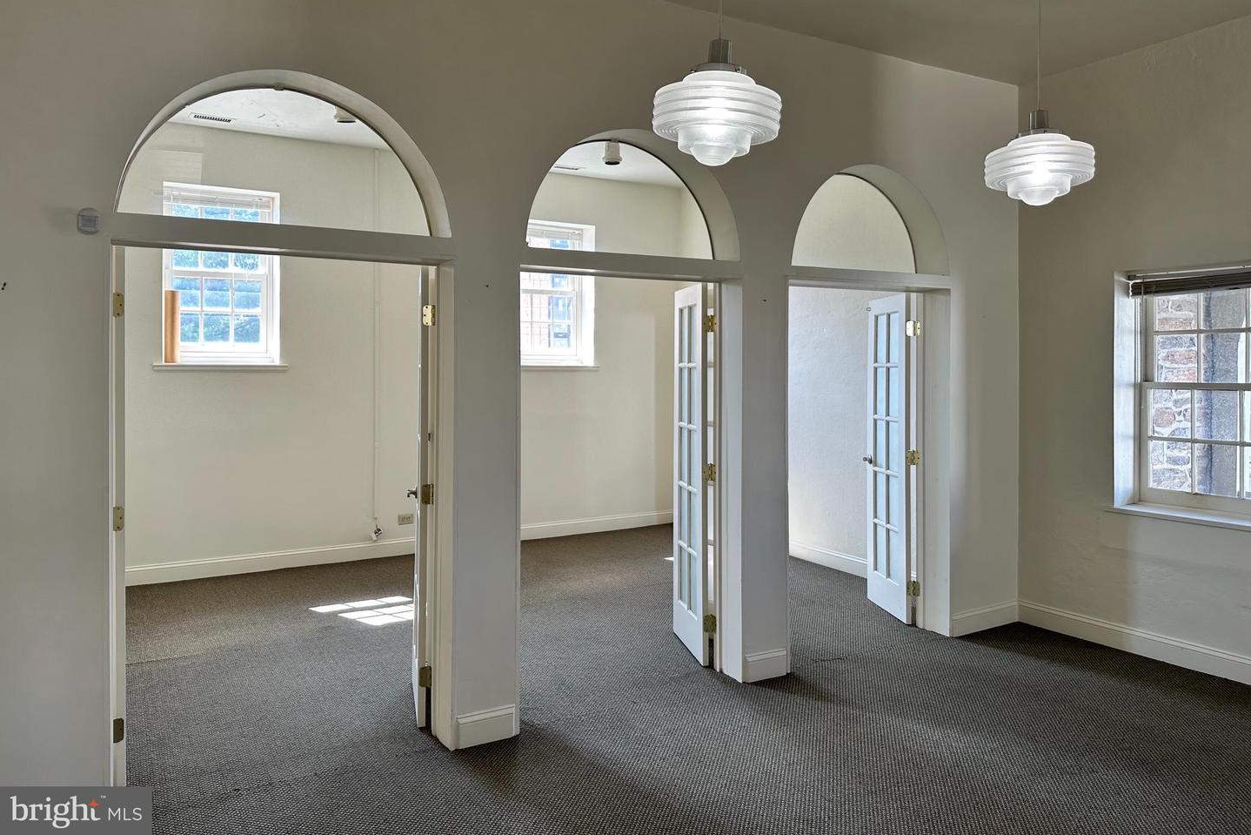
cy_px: 367
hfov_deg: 71.5
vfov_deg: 51.2
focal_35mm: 25
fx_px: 869
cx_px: 626
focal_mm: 6.86
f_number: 1.78
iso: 64
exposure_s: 1/138
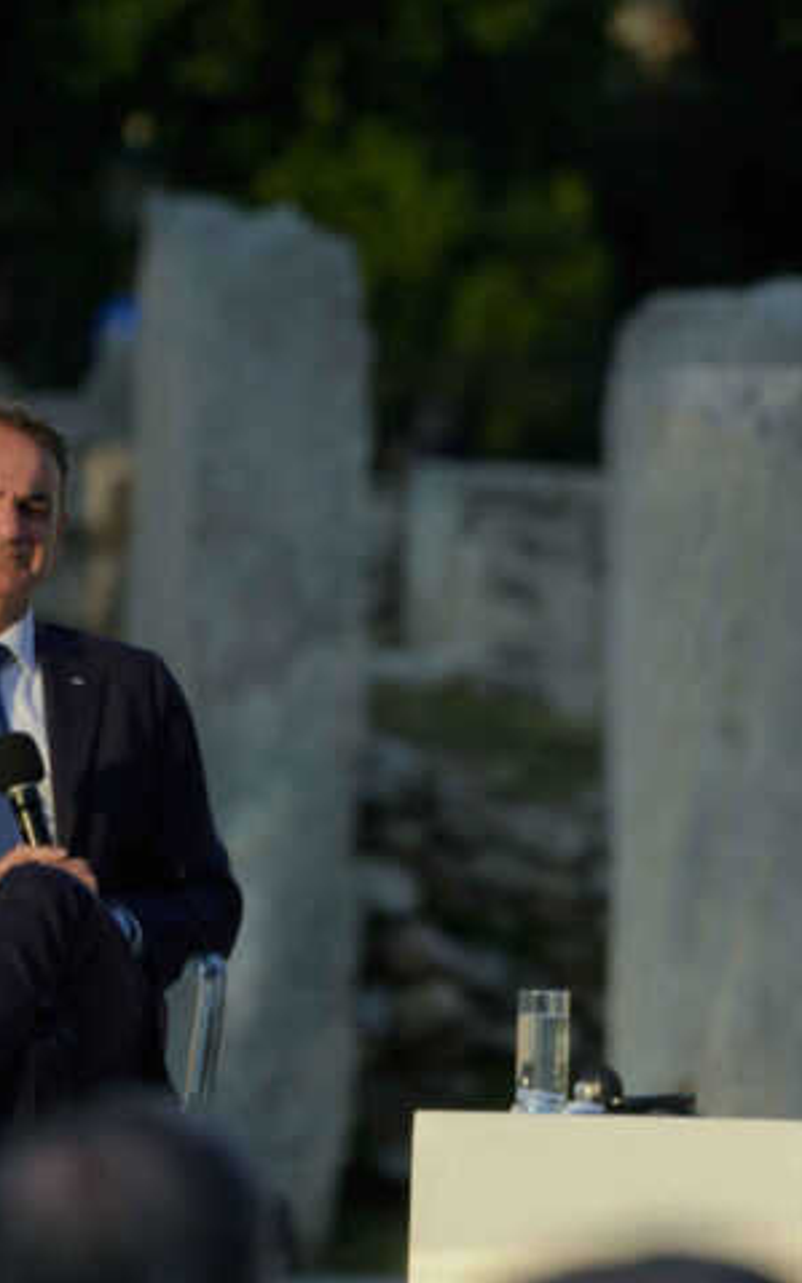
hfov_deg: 2.9
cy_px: 642
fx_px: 15623
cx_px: 636
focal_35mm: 447
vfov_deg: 4.7
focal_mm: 291
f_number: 5.6
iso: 100
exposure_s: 1/500
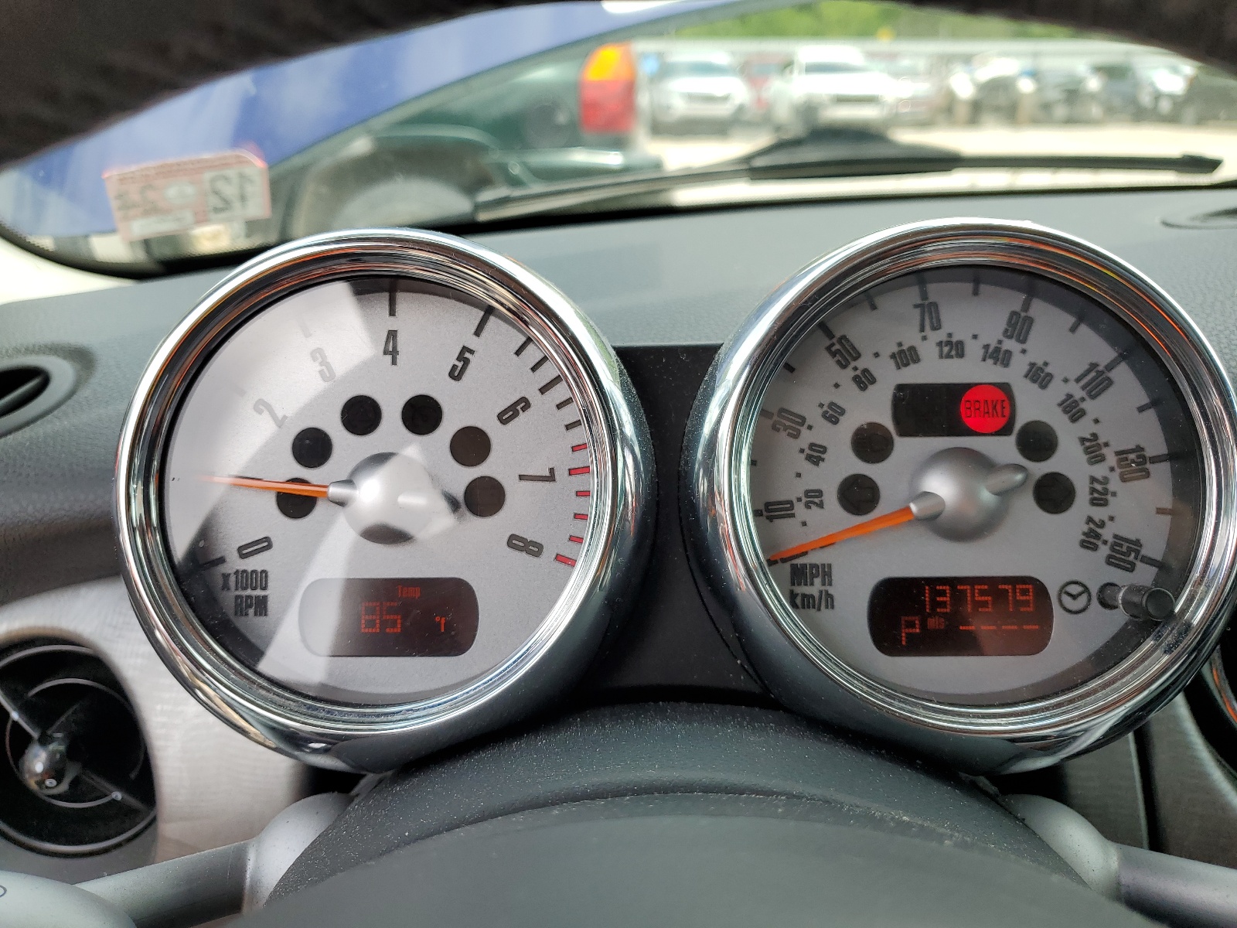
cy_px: 464
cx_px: 618
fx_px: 929
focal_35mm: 26
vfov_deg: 53.1
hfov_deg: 67.3
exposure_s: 1/769
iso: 50
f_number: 1.5
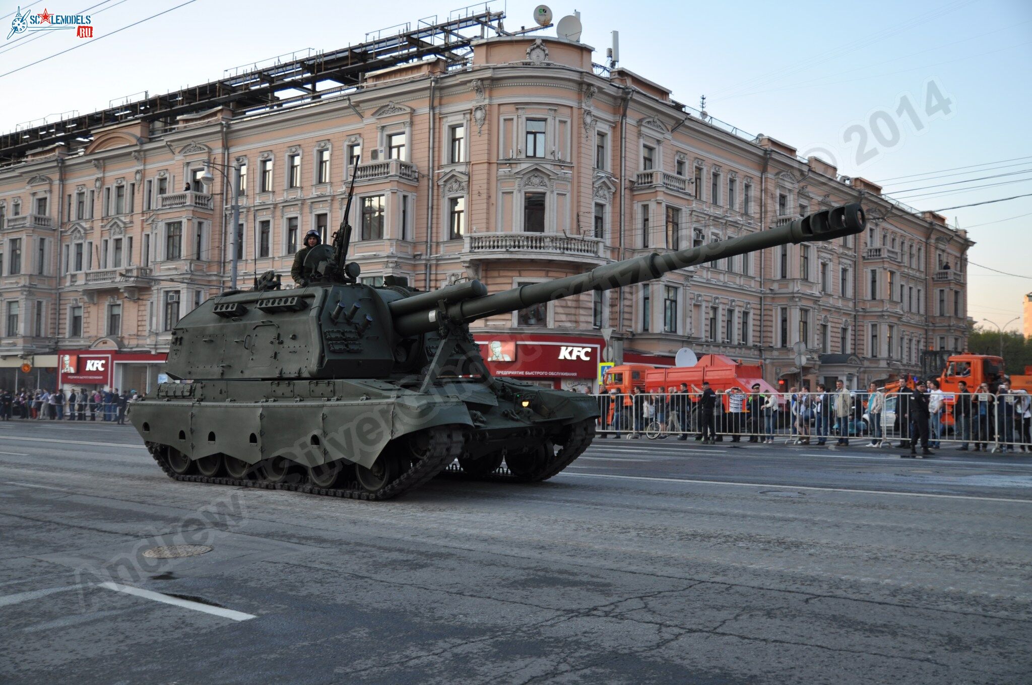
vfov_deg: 36.8
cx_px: 516
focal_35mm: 36
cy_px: 342
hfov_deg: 53.2
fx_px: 1031
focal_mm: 24
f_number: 2.8
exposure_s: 1/160
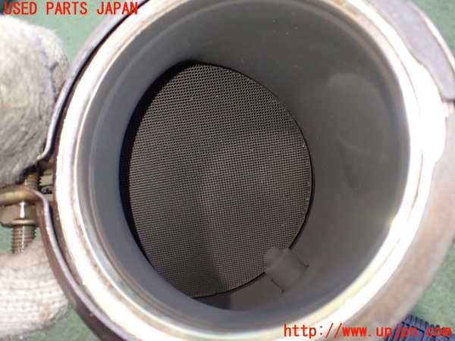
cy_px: 170
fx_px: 394
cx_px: 228
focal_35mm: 30
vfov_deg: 46.8
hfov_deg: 60.0
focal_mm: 5.4
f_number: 2.3
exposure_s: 1/40
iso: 800
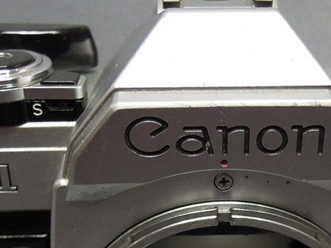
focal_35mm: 69
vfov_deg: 20.8
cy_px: 233
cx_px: 202
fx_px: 660
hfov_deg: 28.1
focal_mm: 4.3
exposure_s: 1/60
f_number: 2.2
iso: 160
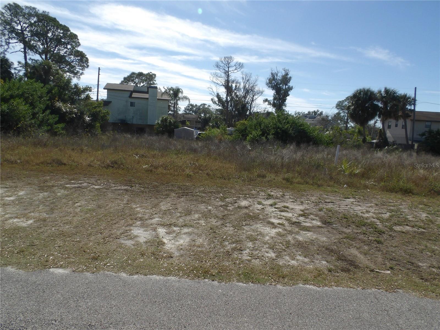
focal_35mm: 23
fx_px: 292
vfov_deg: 58.9
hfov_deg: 73.9
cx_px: 220
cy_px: 165
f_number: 6.2
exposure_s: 1/485
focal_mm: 4.2
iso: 100
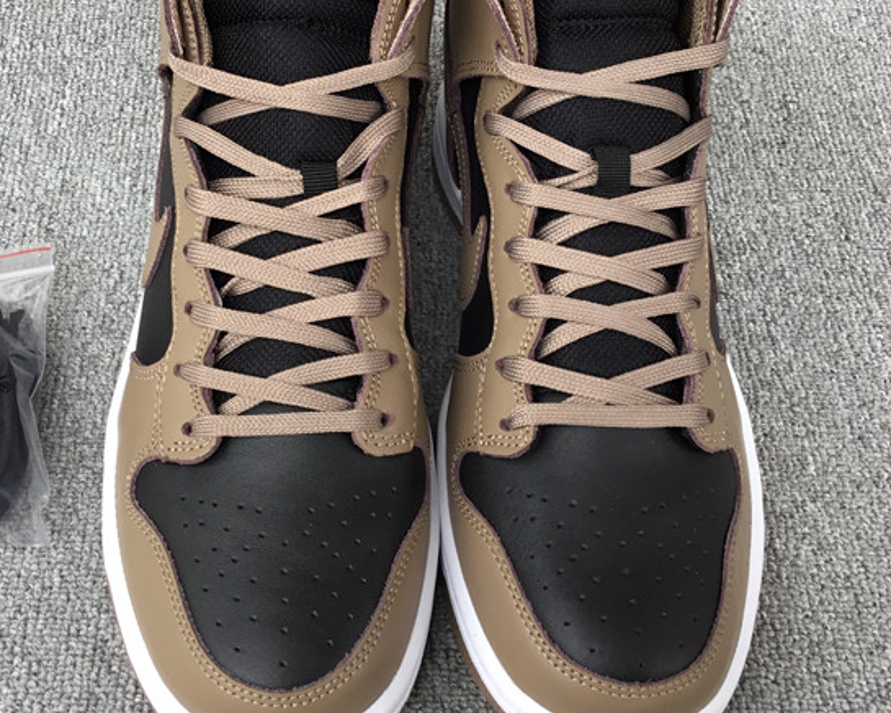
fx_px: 1319
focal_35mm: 50
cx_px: 361
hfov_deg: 37.2
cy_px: 292
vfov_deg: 30.2
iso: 25
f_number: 2.4
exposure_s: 1/122
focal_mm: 3.3
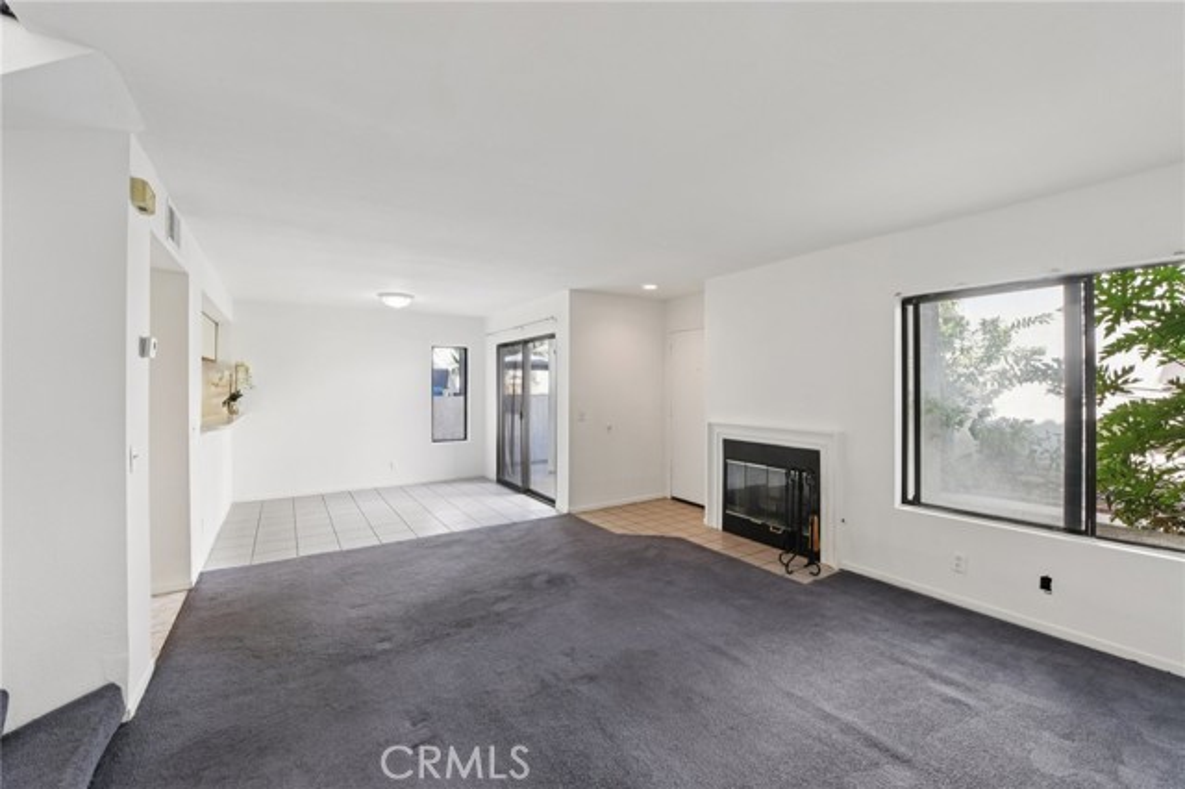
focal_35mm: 14
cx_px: 592
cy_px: 394
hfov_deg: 104.3
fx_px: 461
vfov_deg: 81.1
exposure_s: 1/40
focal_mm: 14
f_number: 8
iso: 400
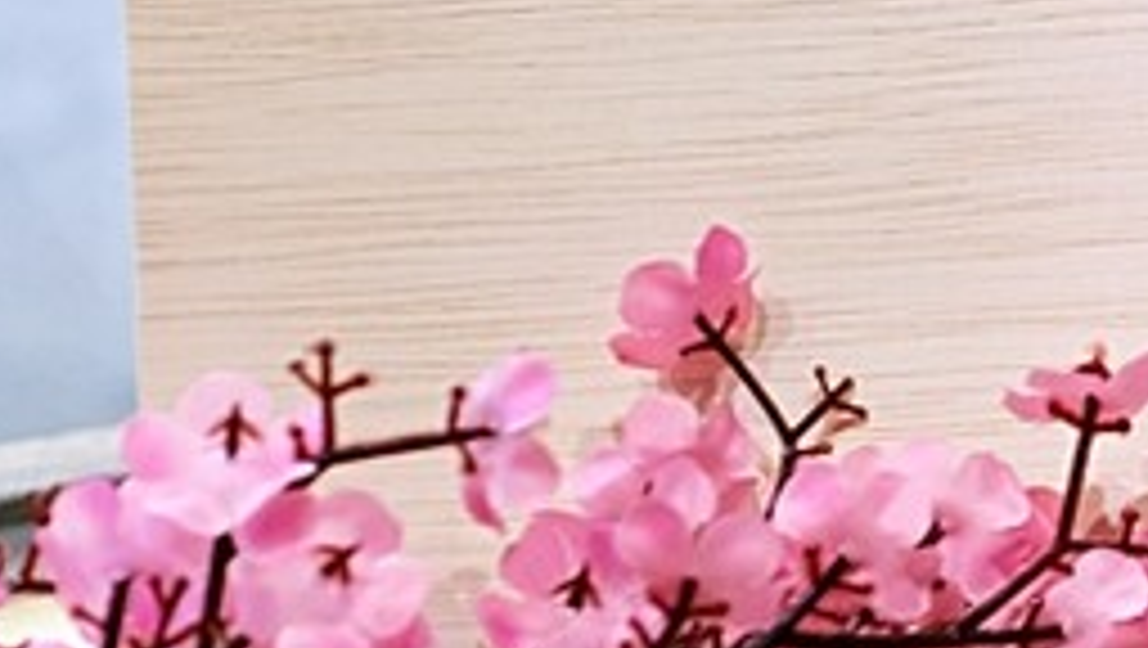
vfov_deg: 10.0
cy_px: 220
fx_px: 3717
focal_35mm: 122
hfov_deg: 15.9
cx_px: 1814
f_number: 3.6
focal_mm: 23
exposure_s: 1/34
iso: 160
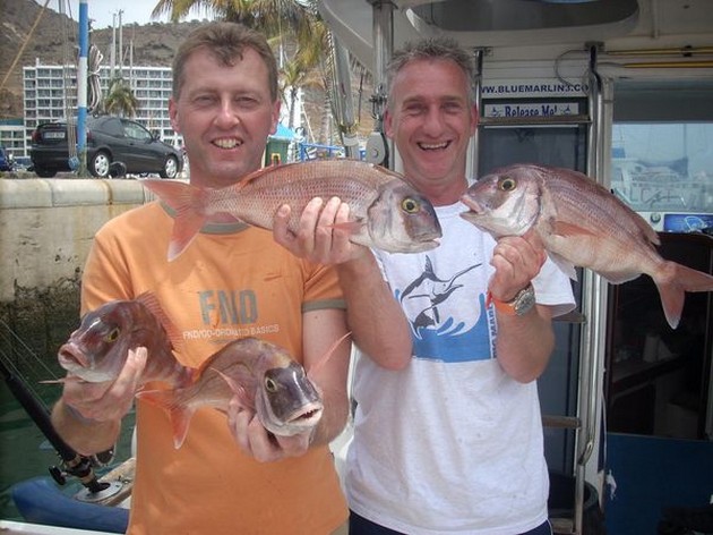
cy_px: 268
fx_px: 762
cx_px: 356
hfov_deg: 50.2
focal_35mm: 37
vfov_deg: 38.6
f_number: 5.6
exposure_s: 1/142
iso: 64
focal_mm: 6.2
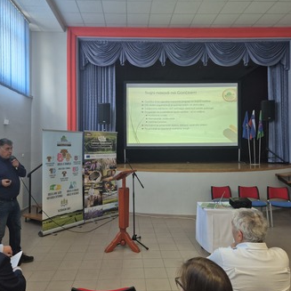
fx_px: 266
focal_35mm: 28
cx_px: 139
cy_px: 147
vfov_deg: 57.3
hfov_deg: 57.3
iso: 320
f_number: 1.8
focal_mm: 5.4
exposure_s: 1/120
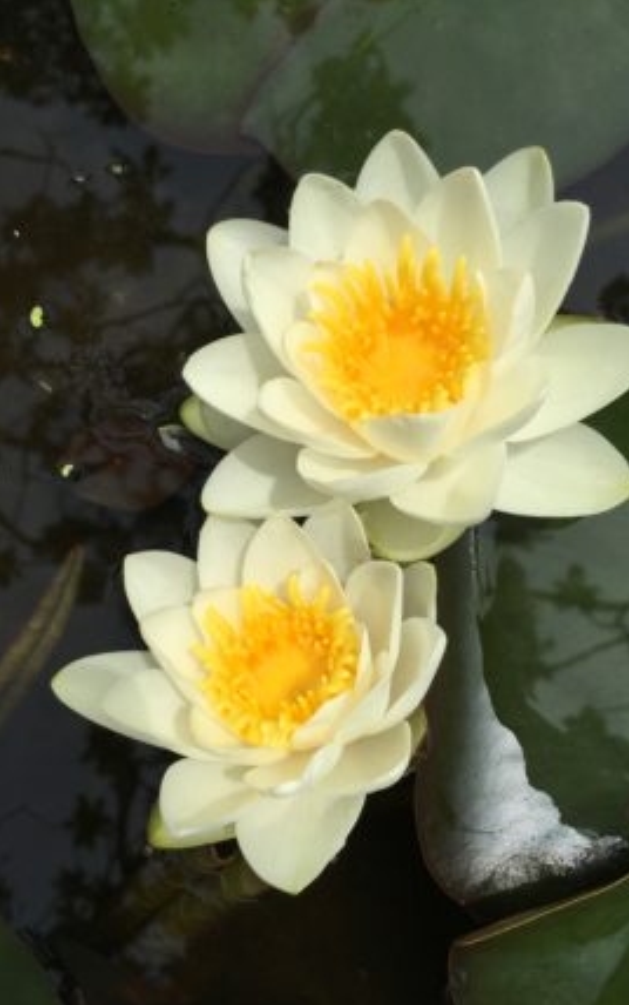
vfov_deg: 61.2
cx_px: 338
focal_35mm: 31
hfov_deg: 40.6
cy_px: 502
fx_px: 849
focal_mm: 4.15
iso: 25
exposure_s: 1/1748
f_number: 2.2
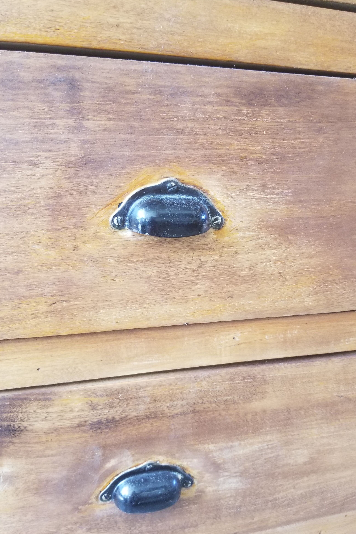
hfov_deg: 46.4
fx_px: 415
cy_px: 264
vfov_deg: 65.5
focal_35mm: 28
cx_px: 174
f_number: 1.7
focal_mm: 4.25
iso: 160
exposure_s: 1/33
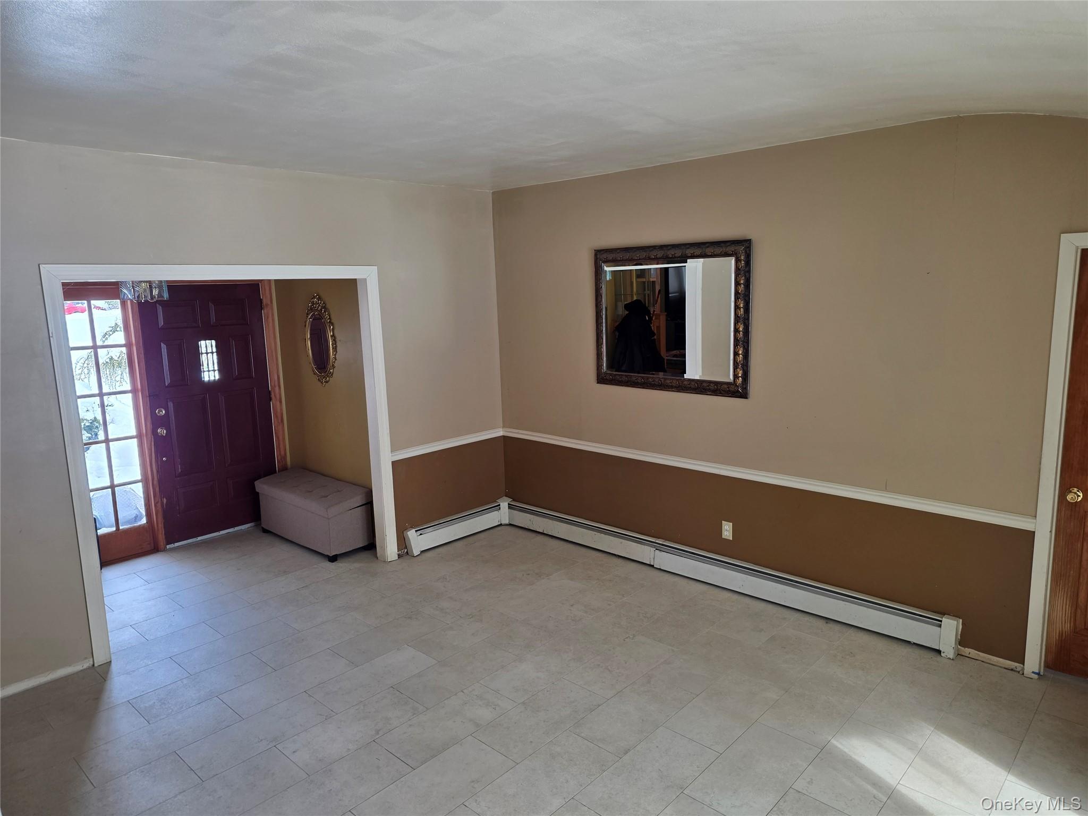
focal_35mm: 23
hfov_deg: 73.9
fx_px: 723
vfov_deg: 58.9
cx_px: 544
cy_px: 408
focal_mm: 6.3
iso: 125
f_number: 1.7
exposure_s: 1/180
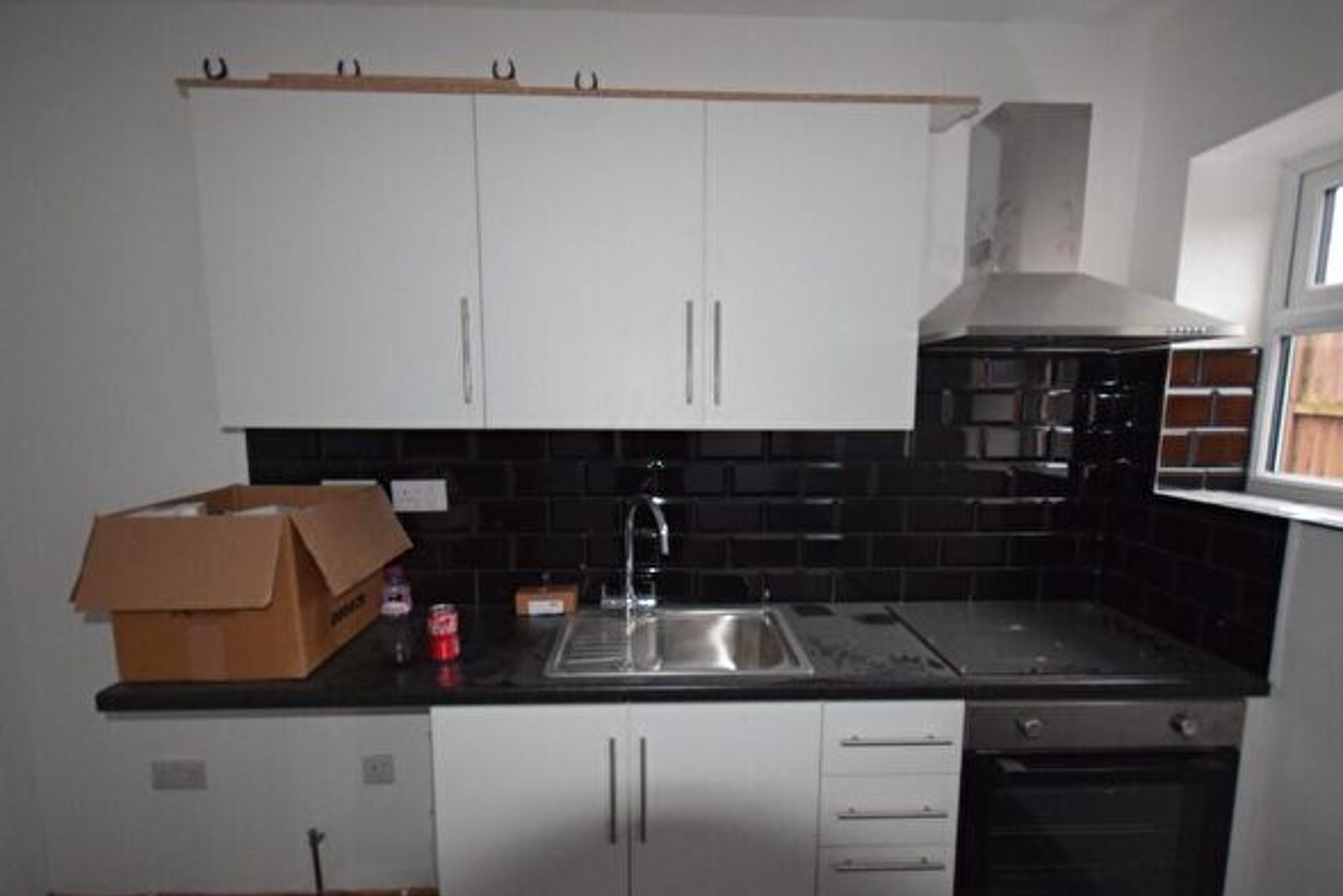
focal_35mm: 20
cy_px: 507
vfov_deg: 62.8
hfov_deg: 85.1
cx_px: 679
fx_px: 731
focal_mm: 11
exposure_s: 1/60
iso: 1800
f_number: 4.2
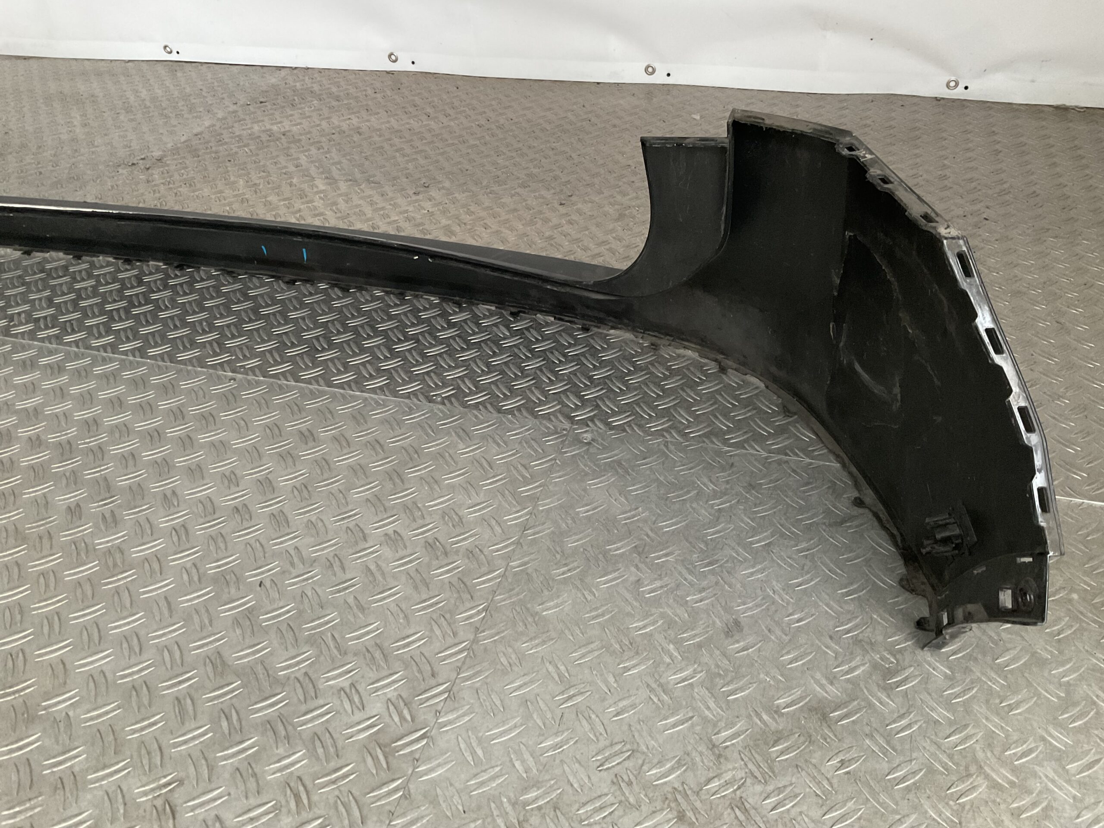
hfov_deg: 61.7
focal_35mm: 29
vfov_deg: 48.2
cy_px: 414
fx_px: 925
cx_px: 552
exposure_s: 1/40
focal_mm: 3
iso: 250
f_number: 1.8
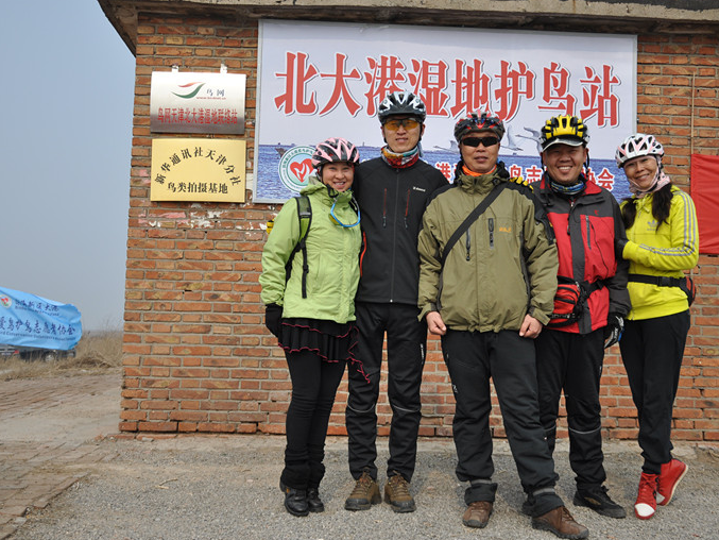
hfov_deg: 44.2
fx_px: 884
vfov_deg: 33.9
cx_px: 380
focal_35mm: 43
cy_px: 266
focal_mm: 25
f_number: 4
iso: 200
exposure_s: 1/1600
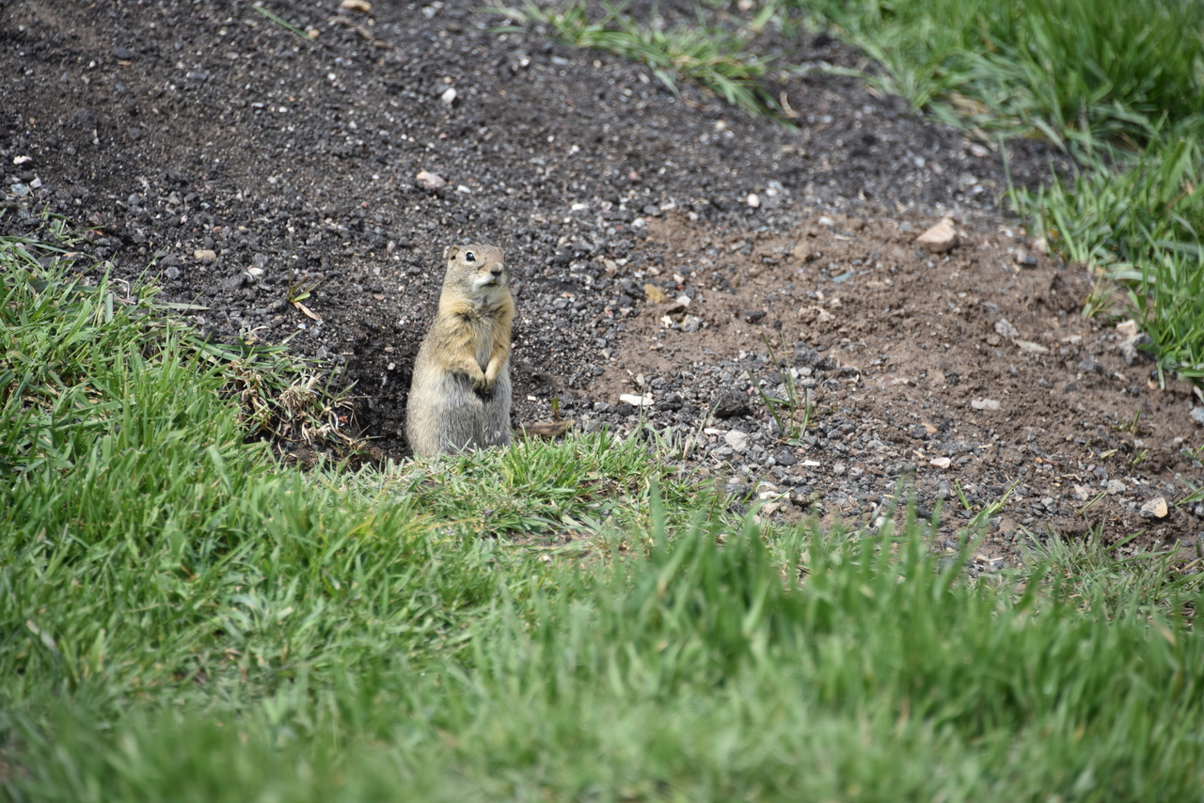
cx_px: 602
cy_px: 402
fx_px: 10035
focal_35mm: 300
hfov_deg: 6.9
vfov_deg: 4.6
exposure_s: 1/640
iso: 160
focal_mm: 300
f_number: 5.6
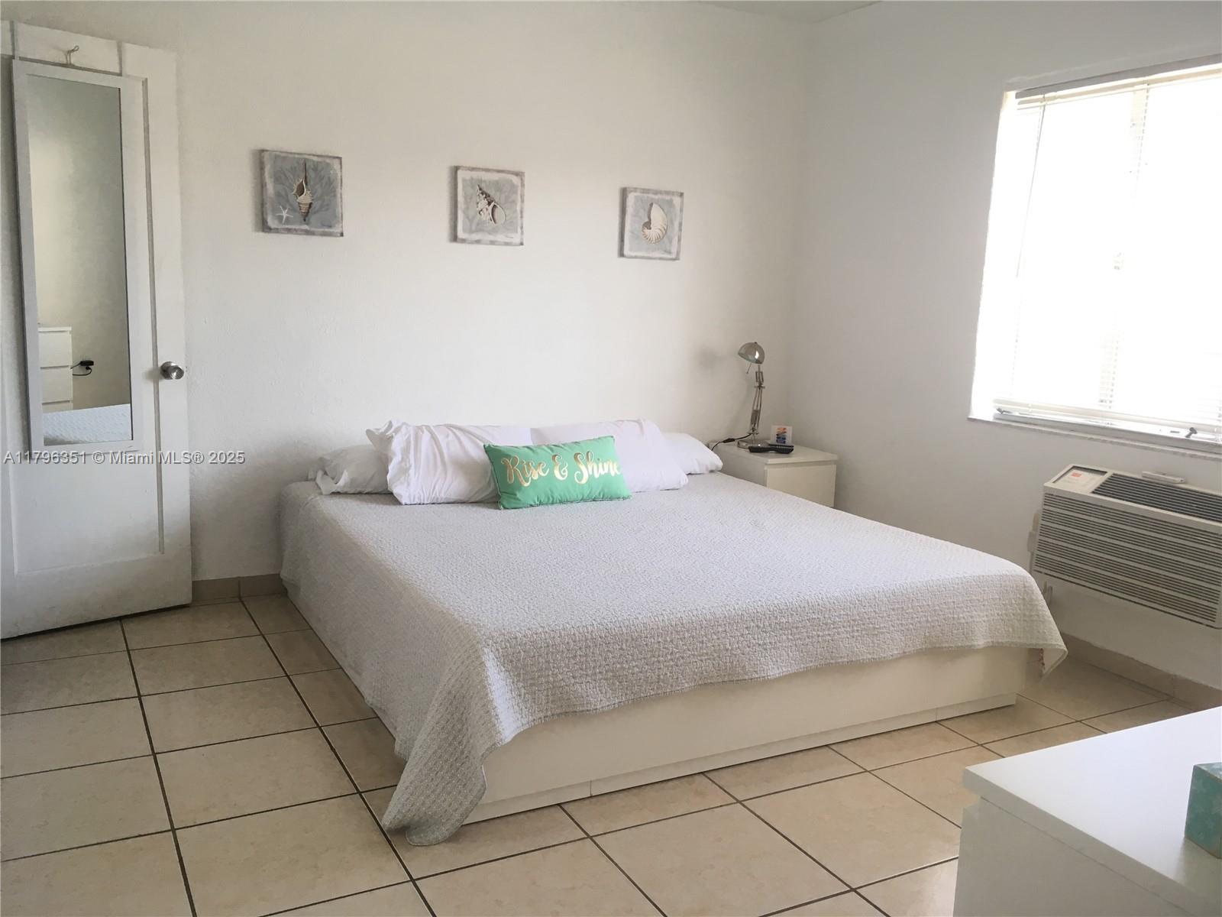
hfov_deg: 61.7
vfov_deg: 48.2
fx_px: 1024
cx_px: 611
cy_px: 458
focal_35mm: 29
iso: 25
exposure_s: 1/30
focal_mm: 4.15
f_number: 2.2
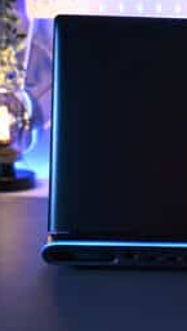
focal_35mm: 62
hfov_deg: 18.7
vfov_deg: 33.8
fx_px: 545
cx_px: 206
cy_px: 165
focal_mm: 39
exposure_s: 1/40
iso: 2200
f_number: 3.2
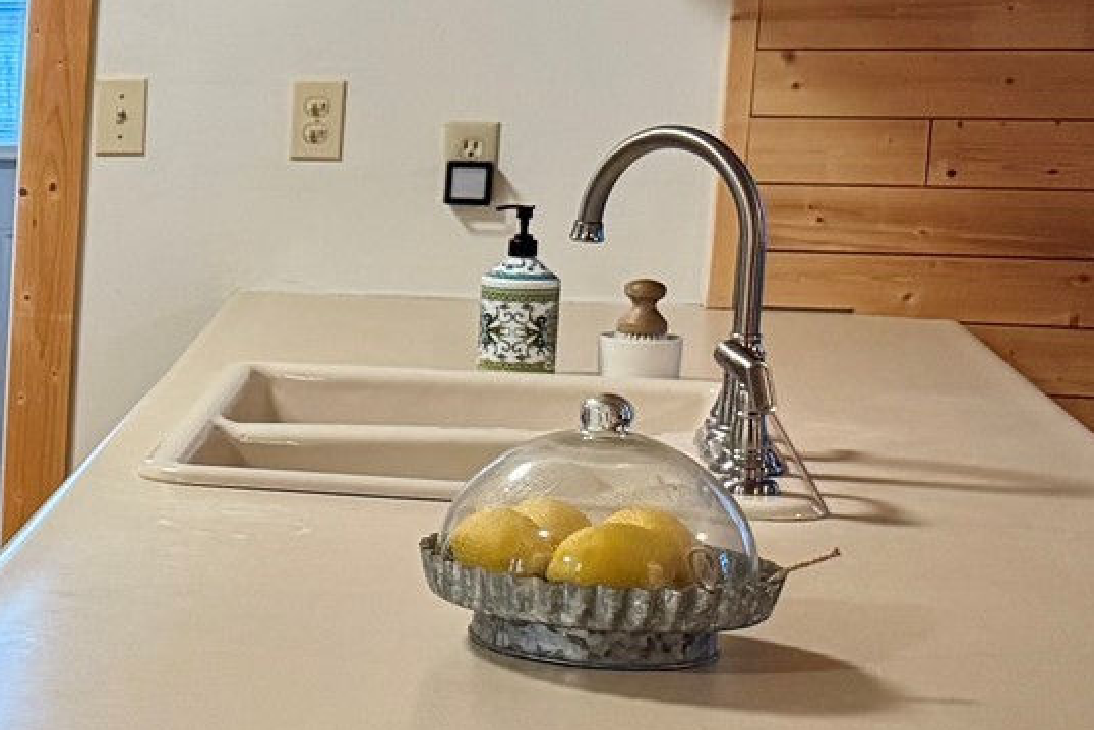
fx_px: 2705
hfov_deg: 18.6
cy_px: 415
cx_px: -787
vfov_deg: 15.4
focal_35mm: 89
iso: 320
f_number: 1.78
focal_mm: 6.76
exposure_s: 1/60
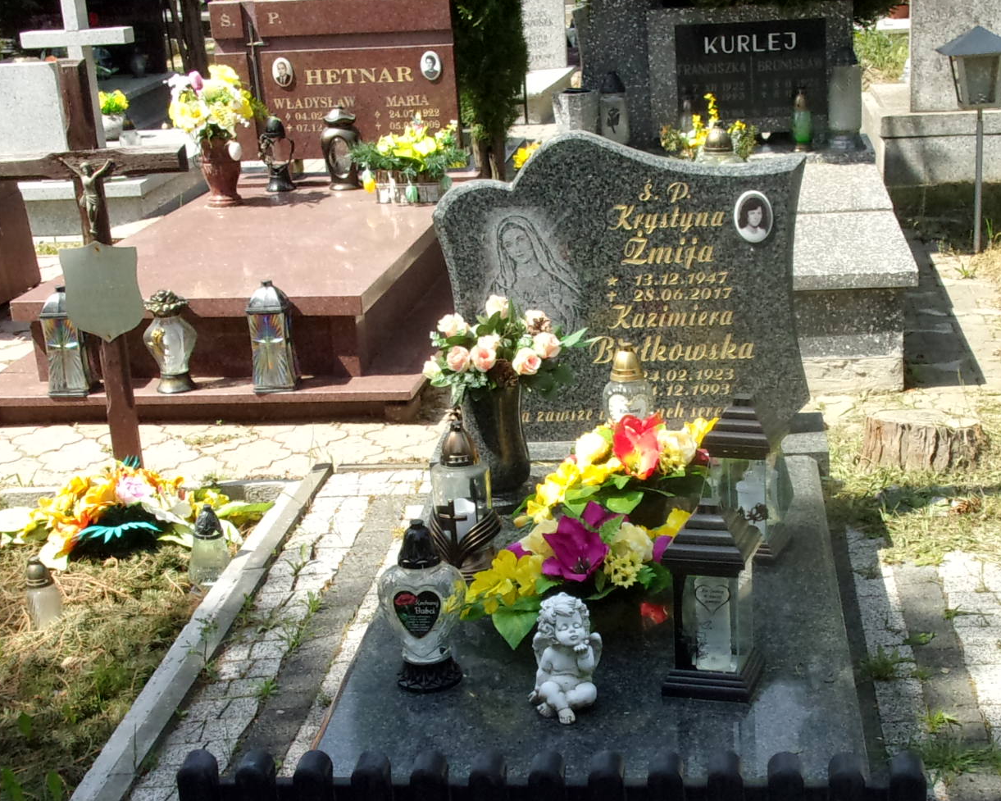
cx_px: 617
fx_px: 1718
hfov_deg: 32.3
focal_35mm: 58
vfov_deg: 26.1
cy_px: 549
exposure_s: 1/90
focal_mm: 5.1
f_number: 10.8
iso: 200
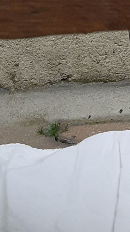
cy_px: 228
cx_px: 266
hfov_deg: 8.8
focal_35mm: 129
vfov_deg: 16.3
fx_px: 791
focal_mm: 3.6
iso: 40
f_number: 1.9
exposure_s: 1/168
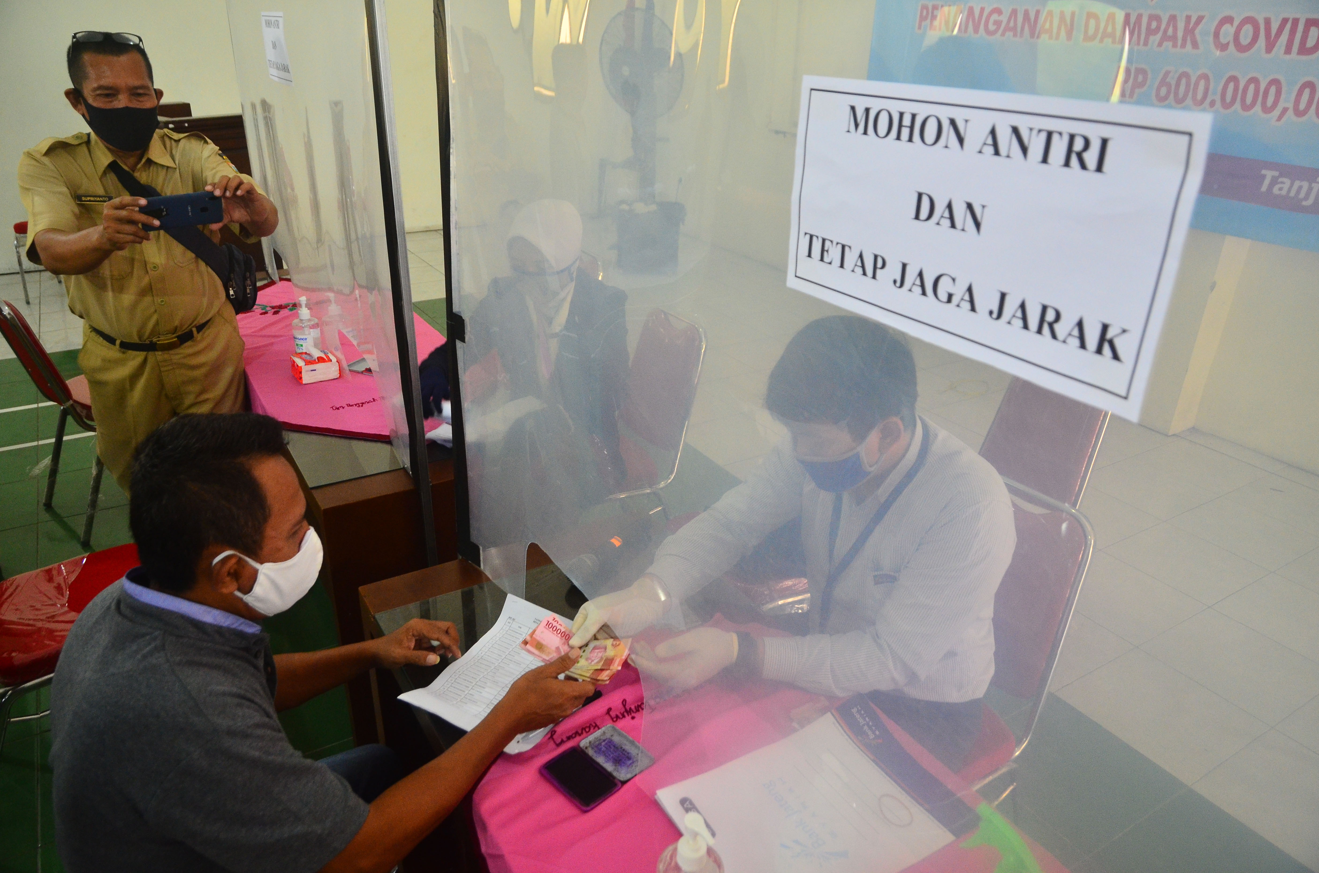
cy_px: 436
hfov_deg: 73.9
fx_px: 878
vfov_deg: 52.9
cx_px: 660
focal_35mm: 24
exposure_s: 1/45
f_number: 4.8
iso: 800
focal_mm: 16
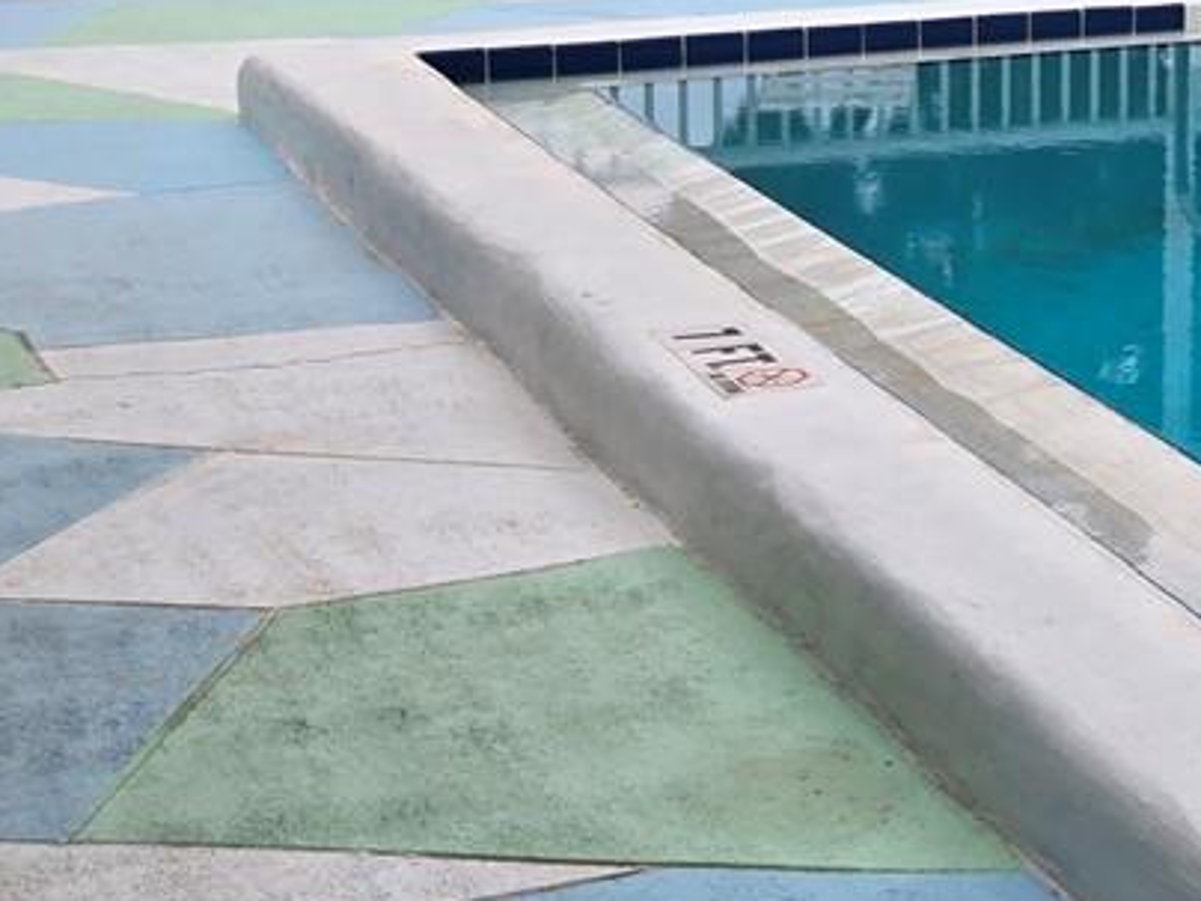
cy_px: 12
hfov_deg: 18.7
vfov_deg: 15.9
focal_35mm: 91
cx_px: 1876
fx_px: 3157
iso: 25
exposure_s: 1/1073
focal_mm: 5.4
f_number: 1.8
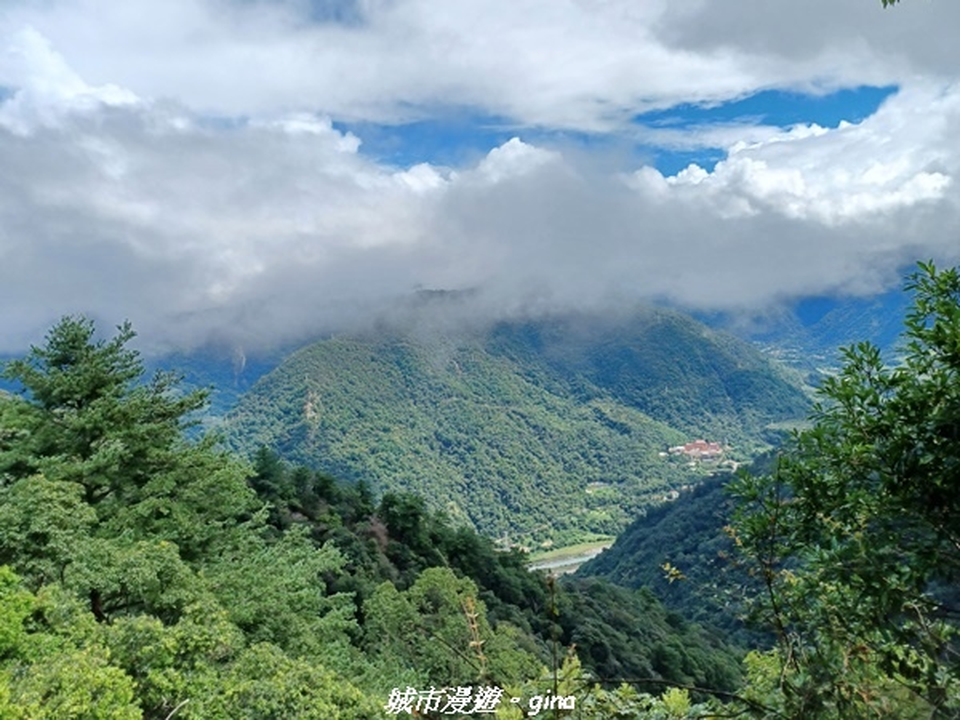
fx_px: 693
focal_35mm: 25
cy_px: 360
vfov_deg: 54.9
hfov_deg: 69.4
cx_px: 480
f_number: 1.8
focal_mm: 4.6
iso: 32
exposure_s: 1/683
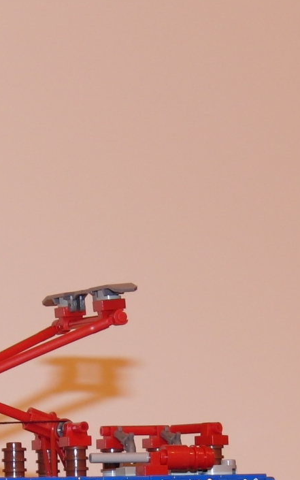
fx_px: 3020
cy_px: 487
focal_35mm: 231
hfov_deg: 5.7
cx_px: 24
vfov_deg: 9.0
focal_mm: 15.1
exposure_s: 1/60
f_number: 2.9
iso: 100
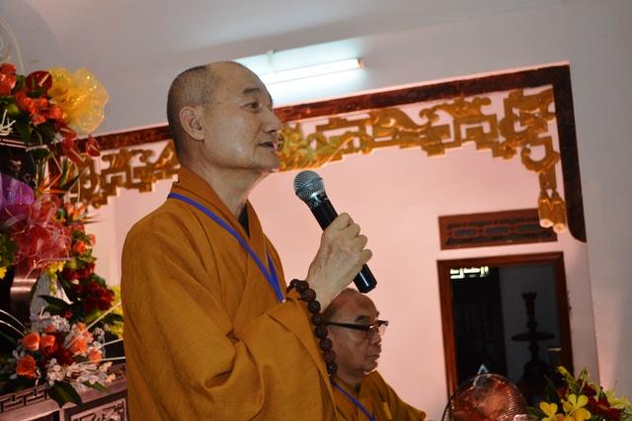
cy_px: 210
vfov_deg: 31.9
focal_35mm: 42
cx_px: 316
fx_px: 737
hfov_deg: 46.4
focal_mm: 28
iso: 450
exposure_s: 1/60
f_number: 4.5
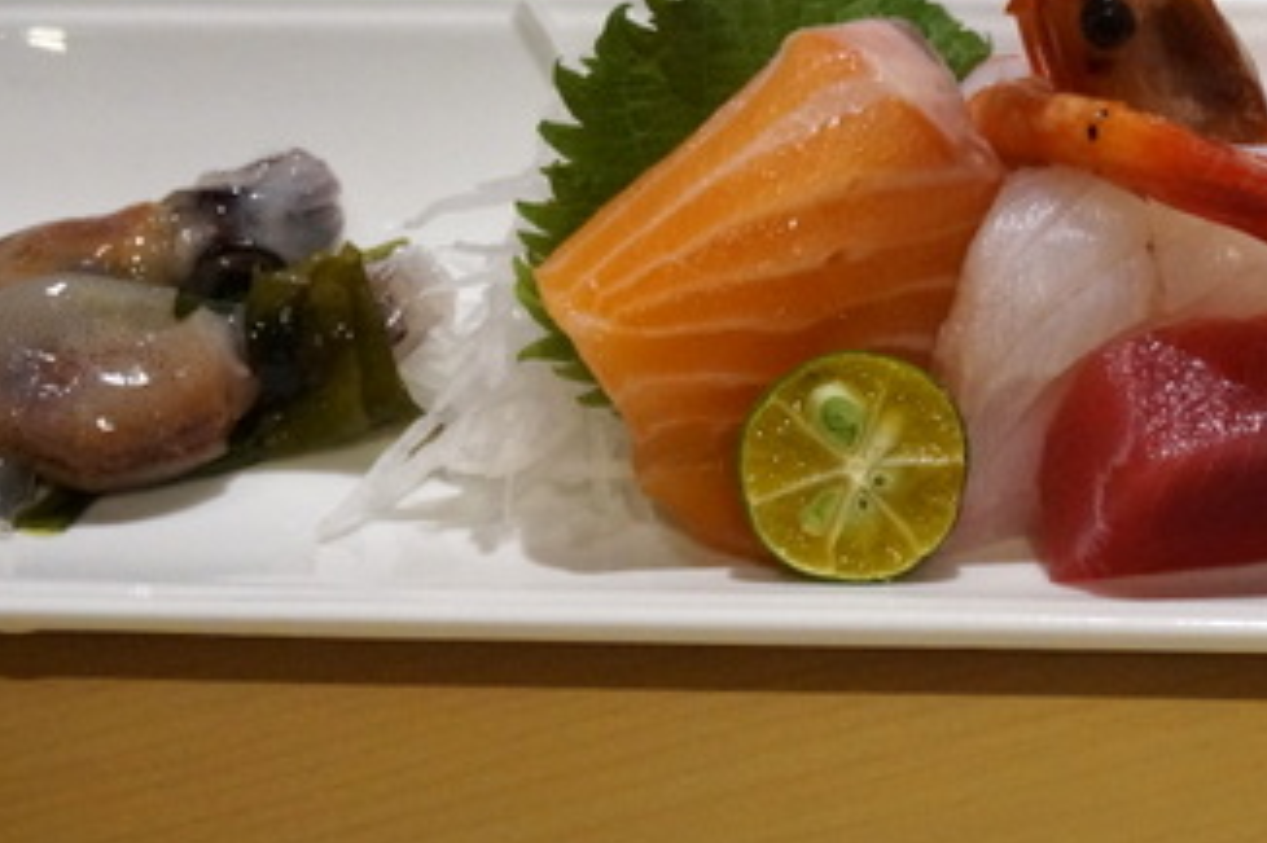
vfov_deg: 13.2
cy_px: 243
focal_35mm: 103
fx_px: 3622
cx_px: 925
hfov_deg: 19.7
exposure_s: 1/50
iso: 3200
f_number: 5
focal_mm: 35
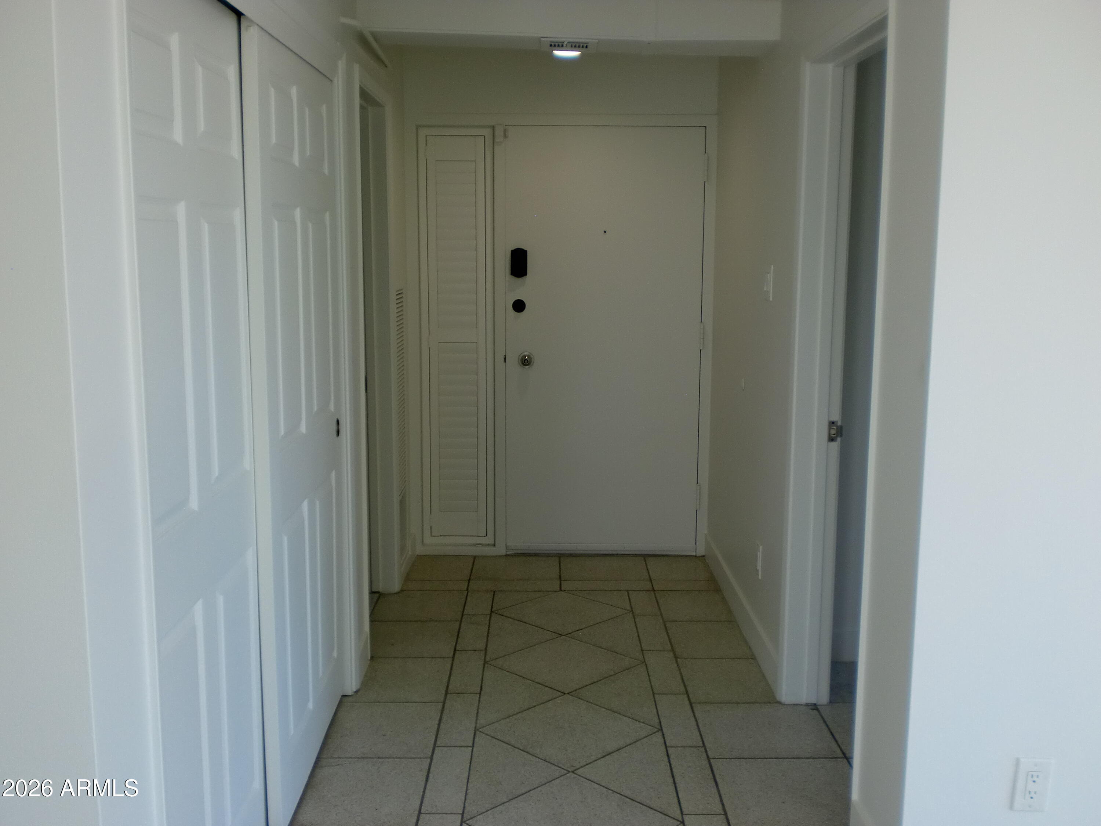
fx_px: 1113
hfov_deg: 52.6
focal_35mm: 35
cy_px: 413
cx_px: 550
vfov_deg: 40.7
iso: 64
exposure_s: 1/60
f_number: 3.1
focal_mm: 6.3
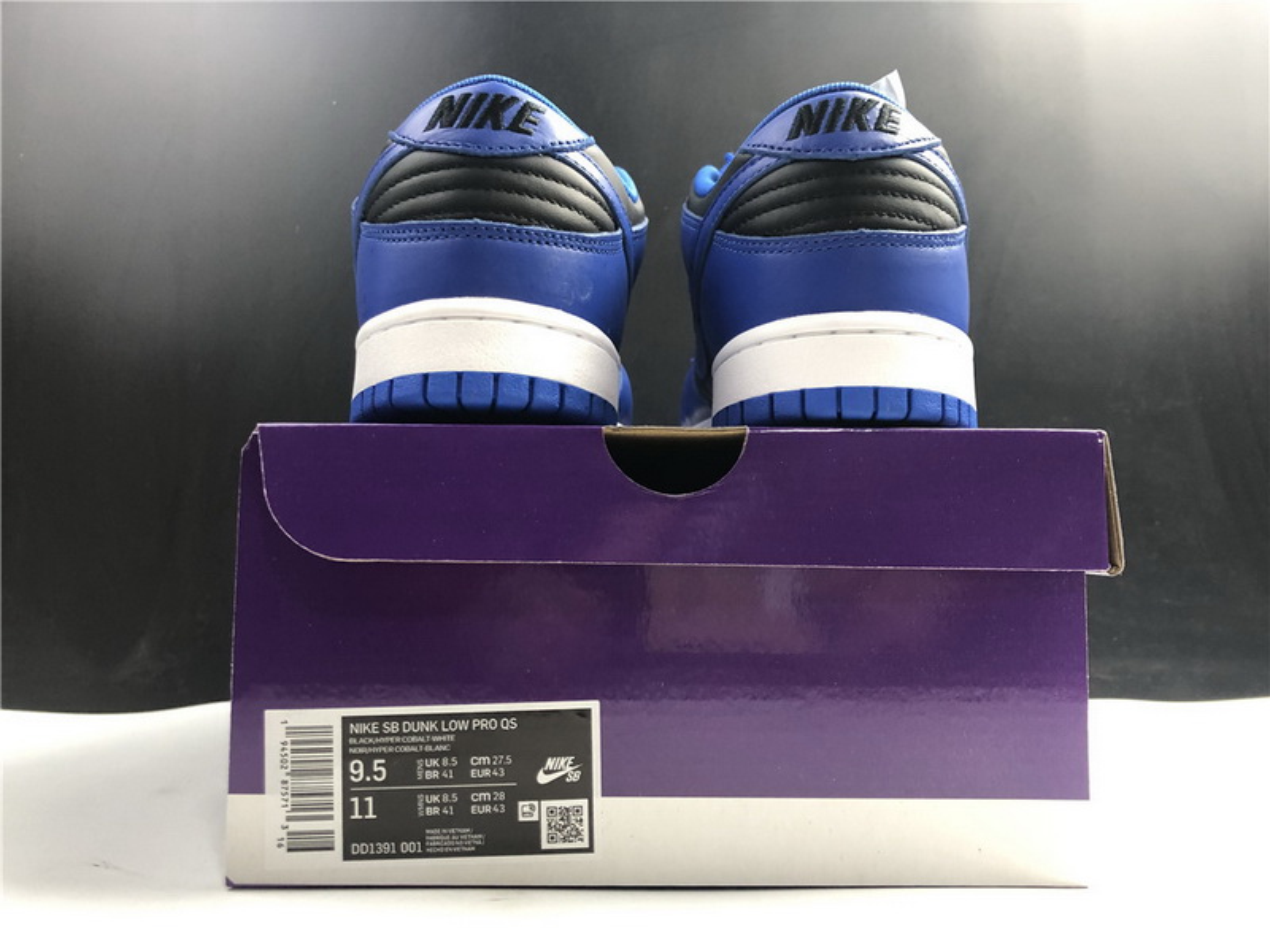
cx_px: 635
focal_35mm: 28
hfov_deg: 63.4
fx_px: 1027
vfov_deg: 49.7
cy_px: 476
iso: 40
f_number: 1.8
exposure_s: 1/25
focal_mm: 4
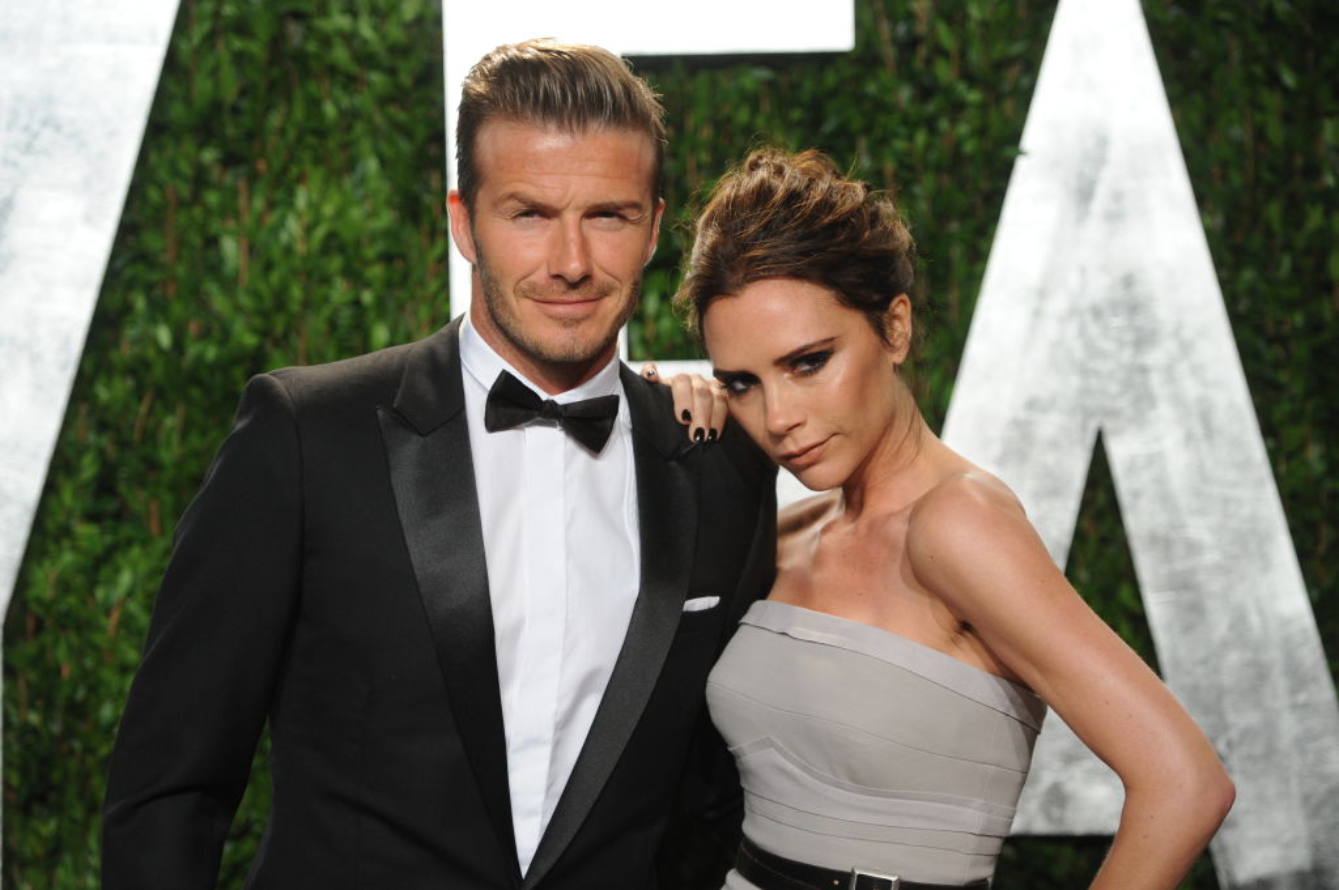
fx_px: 3902
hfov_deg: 19.5
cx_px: 670
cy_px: 445
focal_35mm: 105
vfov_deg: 13.0
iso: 1250
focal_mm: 105
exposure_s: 1/500
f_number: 2.8
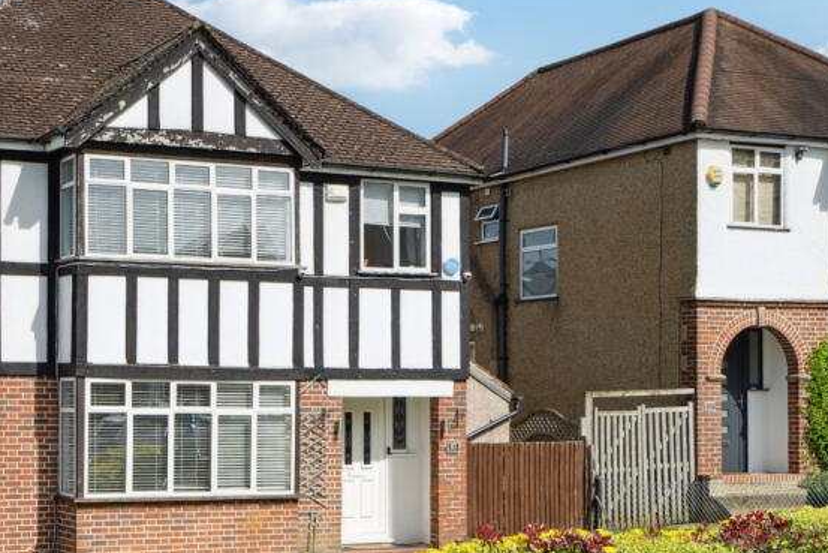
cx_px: 213
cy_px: 374
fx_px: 1449
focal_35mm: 63
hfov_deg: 31.4
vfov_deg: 21.5
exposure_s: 1/4000
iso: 640
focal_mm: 34
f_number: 4
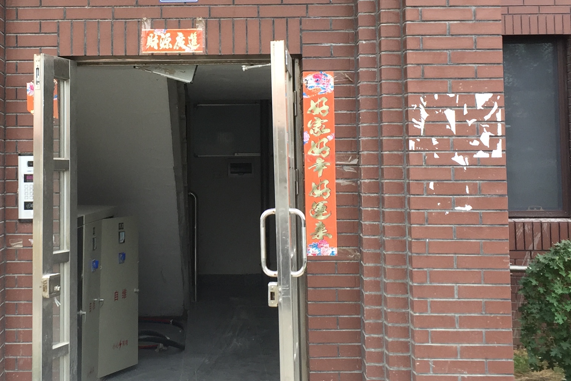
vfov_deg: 20.7
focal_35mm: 65
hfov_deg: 30.6
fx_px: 1031
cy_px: 89
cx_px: 165
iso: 40
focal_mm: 4.15
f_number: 2.2
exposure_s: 1/100
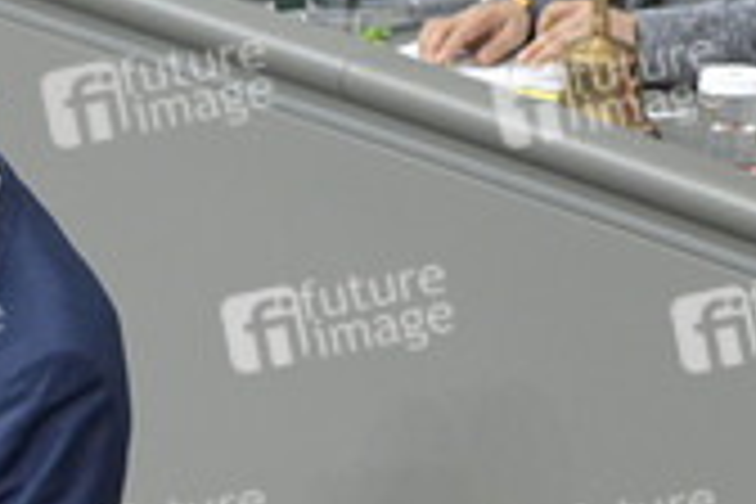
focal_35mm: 617
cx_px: -232
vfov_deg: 2.2
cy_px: 207
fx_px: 12956
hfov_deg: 3.3
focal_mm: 230
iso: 8000
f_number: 5.6
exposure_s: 1/400
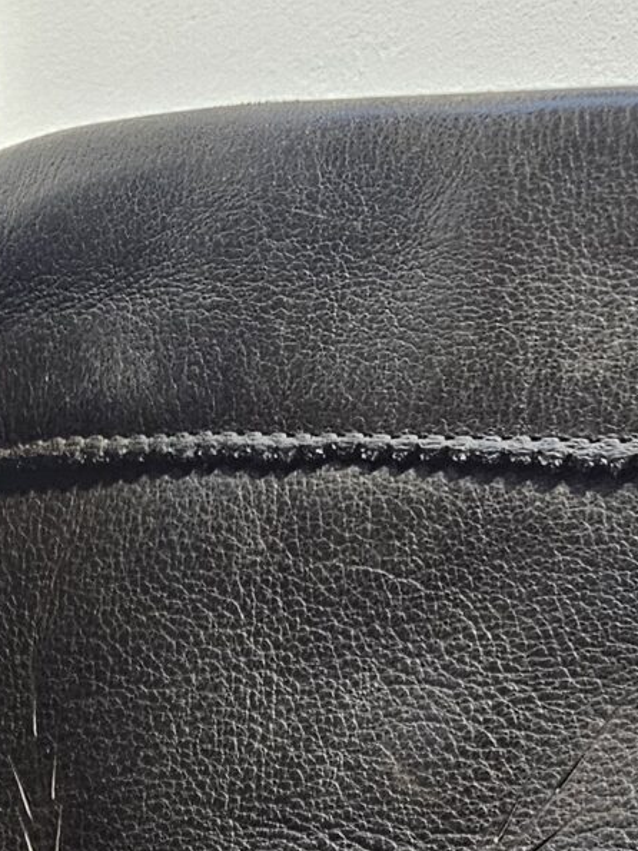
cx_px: 99
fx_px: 2434
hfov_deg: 14.8
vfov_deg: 15.2
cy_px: 1806
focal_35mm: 99
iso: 400
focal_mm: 6.3
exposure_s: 1/120
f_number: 1.7
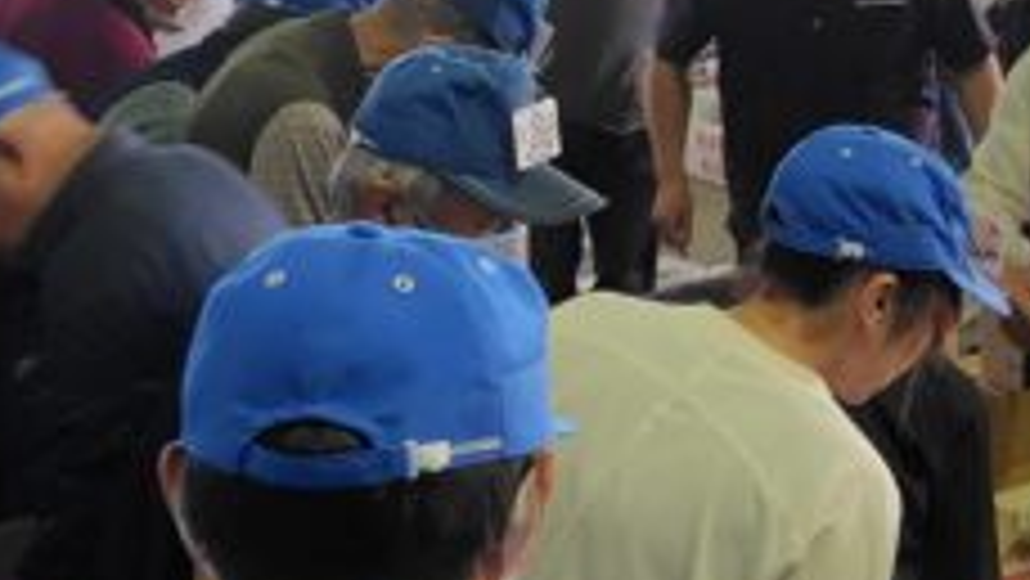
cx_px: 1102
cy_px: 0
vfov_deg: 10.7
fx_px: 3060
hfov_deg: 18.5
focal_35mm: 112
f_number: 1.9
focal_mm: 5.6
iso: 150
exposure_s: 1/50
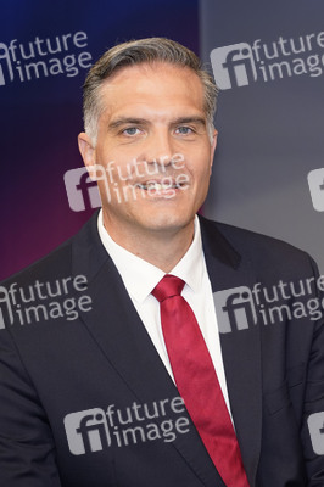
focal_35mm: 77
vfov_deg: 26.3
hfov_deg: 17.7
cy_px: 244
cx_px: 162
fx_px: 1041
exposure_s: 1/160
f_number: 5.6
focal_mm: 77
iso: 2000
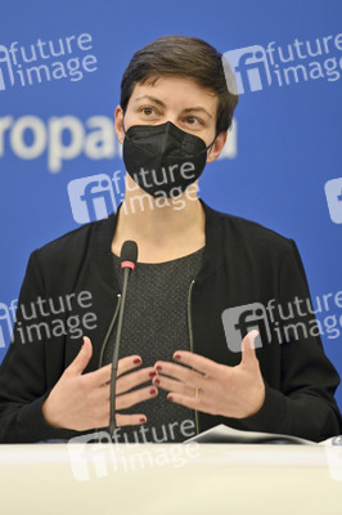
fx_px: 2855
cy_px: 258
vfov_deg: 10.3
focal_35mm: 200
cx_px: 171
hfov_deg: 6.9
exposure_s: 1/160
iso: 640
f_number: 2.8
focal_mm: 200
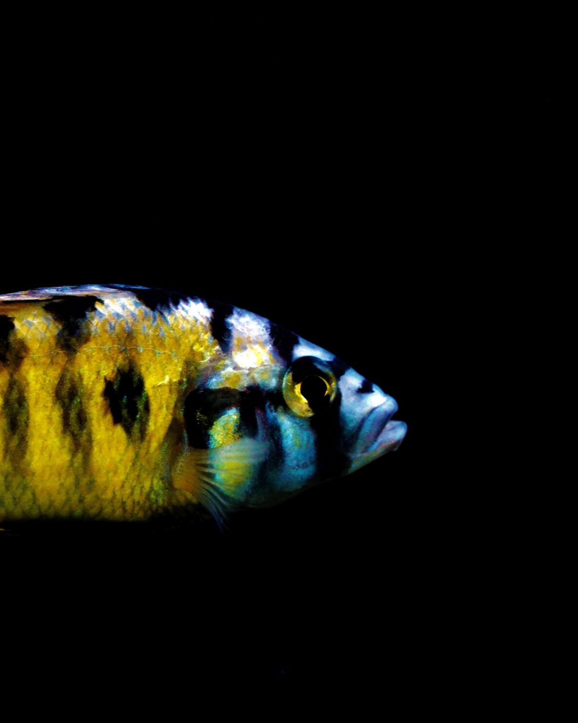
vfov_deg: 8.0
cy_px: 412
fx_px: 5173
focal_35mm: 242
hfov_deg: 6.4
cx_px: 69
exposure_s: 1/250
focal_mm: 99
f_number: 5.6
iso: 2500
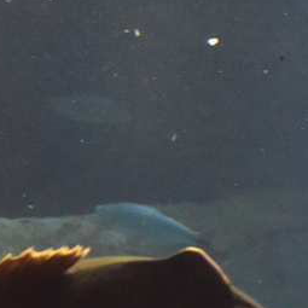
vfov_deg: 7.1
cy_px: 46
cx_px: 408
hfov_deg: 7.0
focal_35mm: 247
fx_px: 2486
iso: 7200
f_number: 4
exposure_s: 1/125
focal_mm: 58
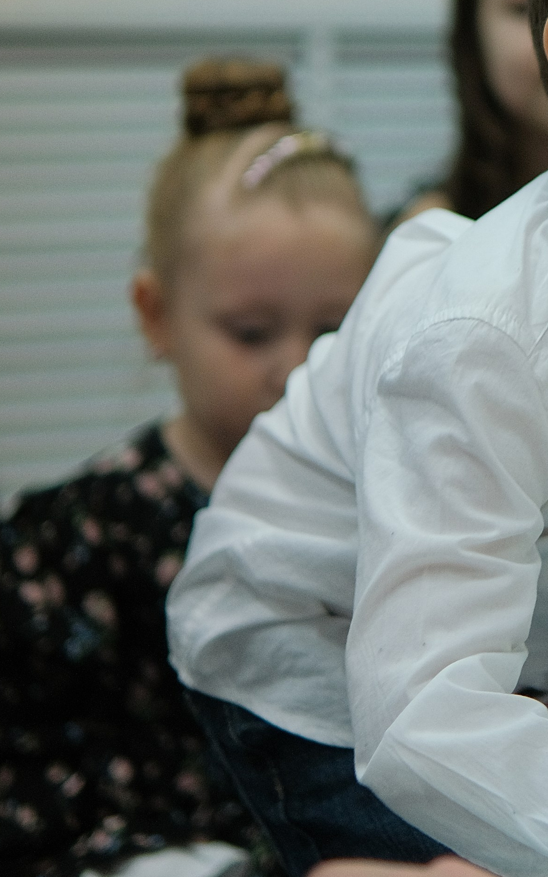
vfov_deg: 18.6
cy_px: 188
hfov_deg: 11.6
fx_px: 2652
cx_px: 616
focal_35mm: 111
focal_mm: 33
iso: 640
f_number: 1.4
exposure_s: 1/250
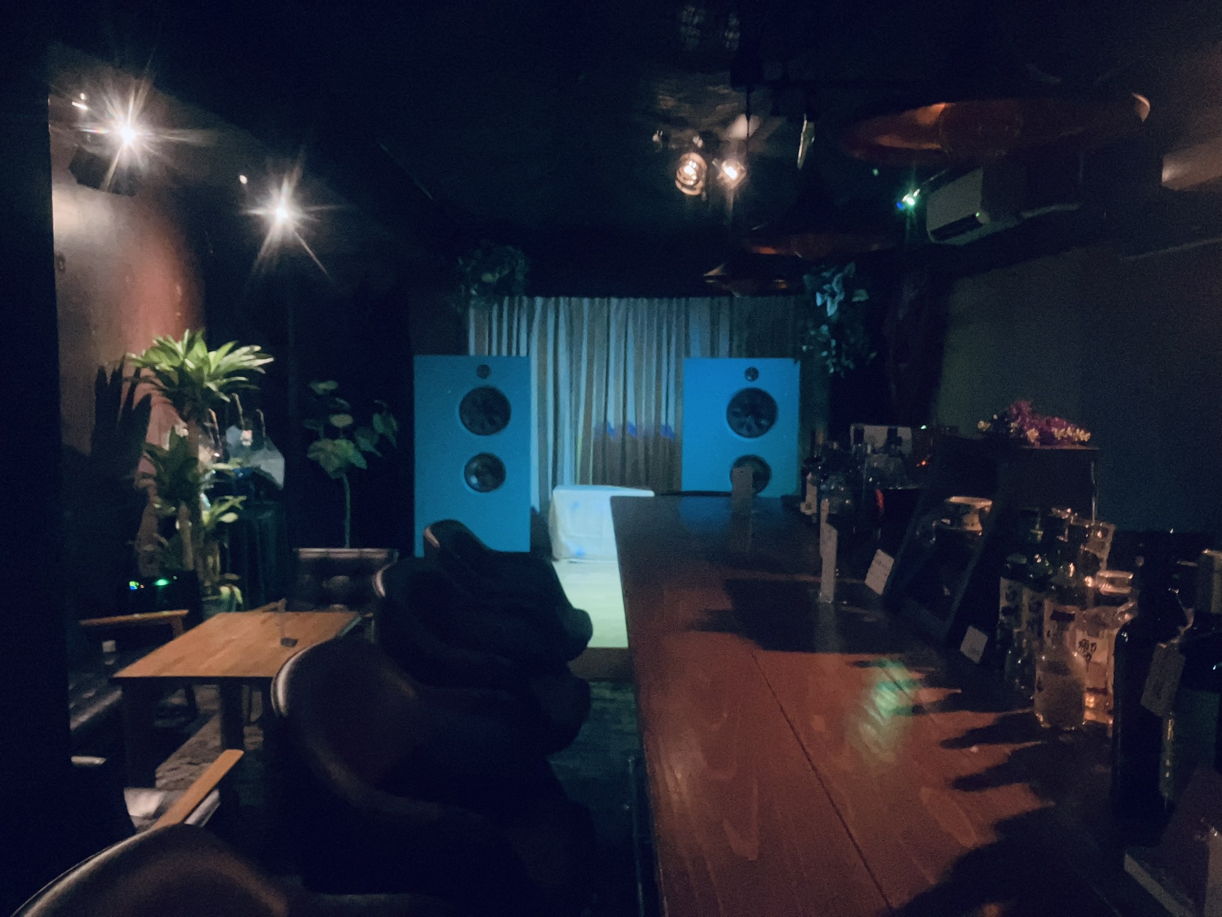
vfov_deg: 49.7
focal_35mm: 28
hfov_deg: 63.4
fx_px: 988
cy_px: 458
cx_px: 611
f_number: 1.8
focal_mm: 3.99
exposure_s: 1/4
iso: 2000
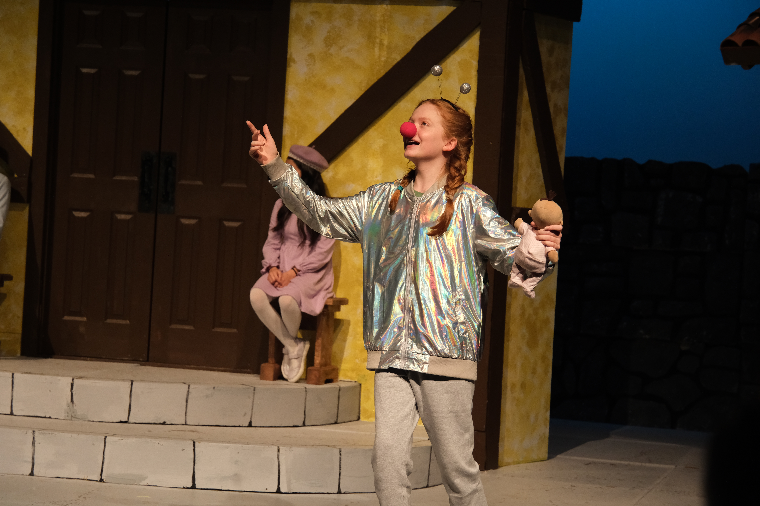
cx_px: 380
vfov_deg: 15.0
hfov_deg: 22.4
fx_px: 1921
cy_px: 253
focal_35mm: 91
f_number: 4
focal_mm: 60.8
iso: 1600
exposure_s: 1/200
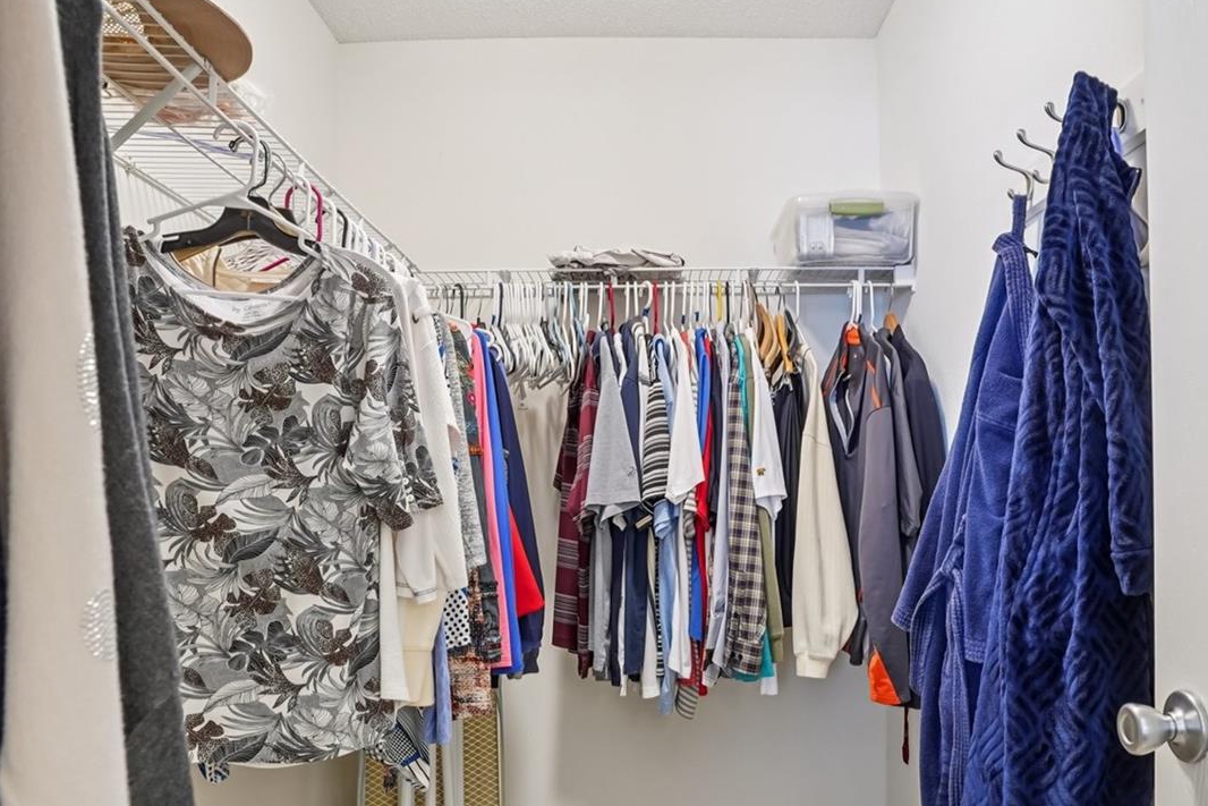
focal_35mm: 27
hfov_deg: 67.0
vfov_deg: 47.5
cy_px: 502
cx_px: 691
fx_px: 906
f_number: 8
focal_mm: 18
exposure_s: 1/1.67
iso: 400
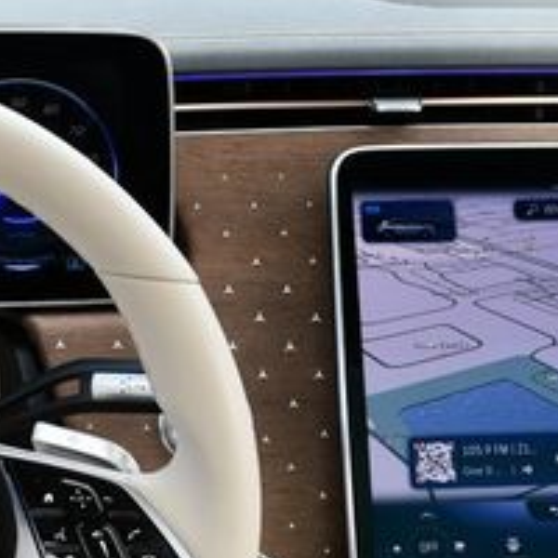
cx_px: 156
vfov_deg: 17.5
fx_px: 1787
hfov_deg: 17.7
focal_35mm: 98
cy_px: 499
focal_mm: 18
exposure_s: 1/250
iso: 320
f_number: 5.6
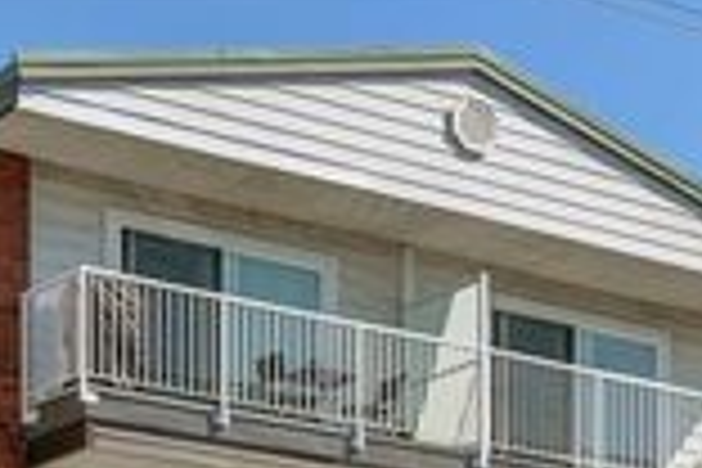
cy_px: 718
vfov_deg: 9.6
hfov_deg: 14.6
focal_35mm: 138
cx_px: 684
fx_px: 2691
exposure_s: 1/100
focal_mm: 29
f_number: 7.1
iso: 100
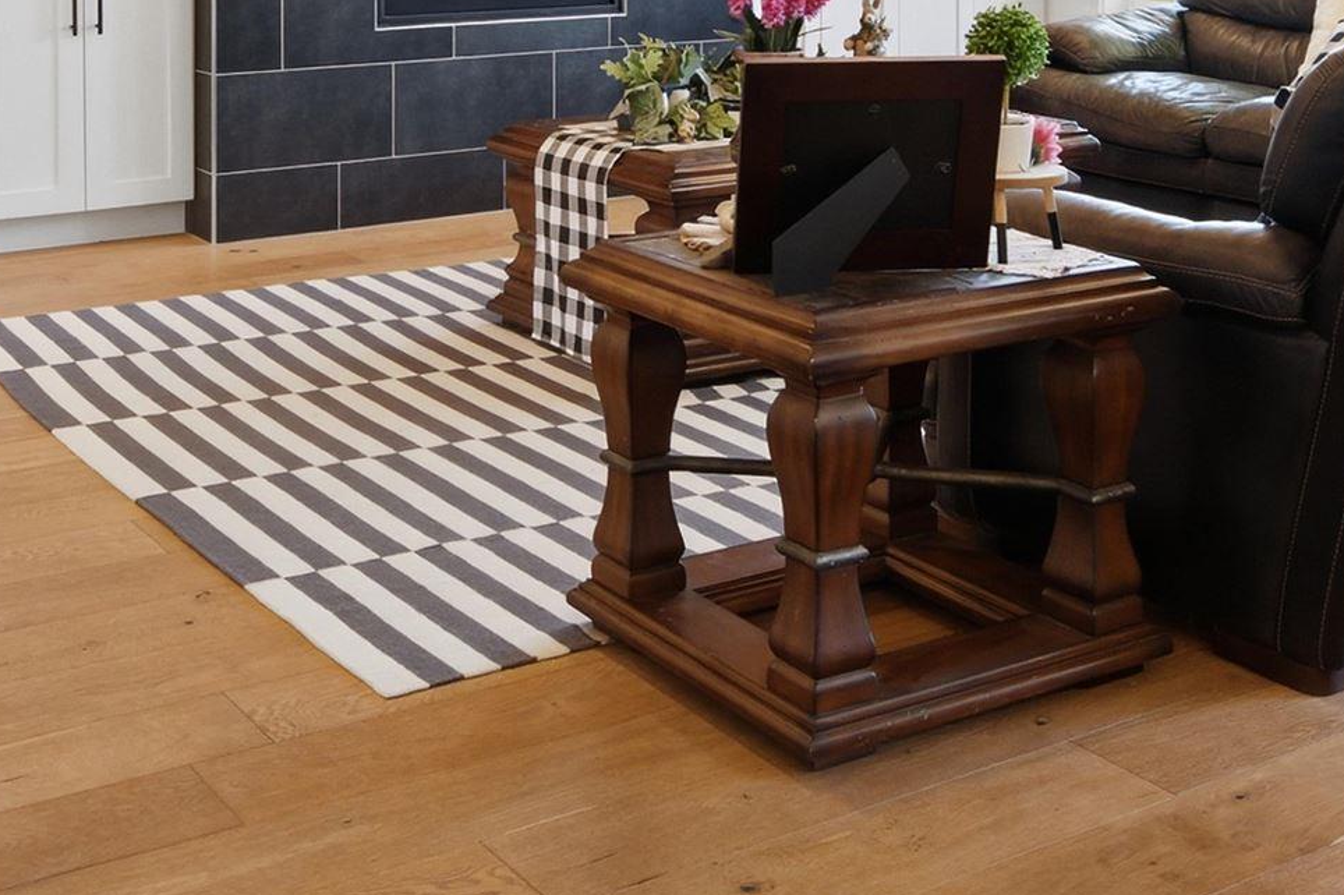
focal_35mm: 51
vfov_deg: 24.1
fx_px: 1903
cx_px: 562
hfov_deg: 38.8
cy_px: -169
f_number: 11
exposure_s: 1/320
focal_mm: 16
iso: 320
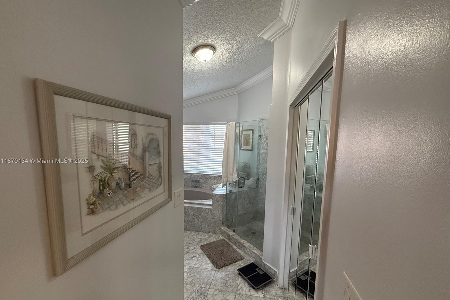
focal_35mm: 15
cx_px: 227
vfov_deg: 77.2
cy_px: 161
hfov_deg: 100.4
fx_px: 187
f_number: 2.2
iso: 400
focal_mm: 2.22
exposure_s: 1/120
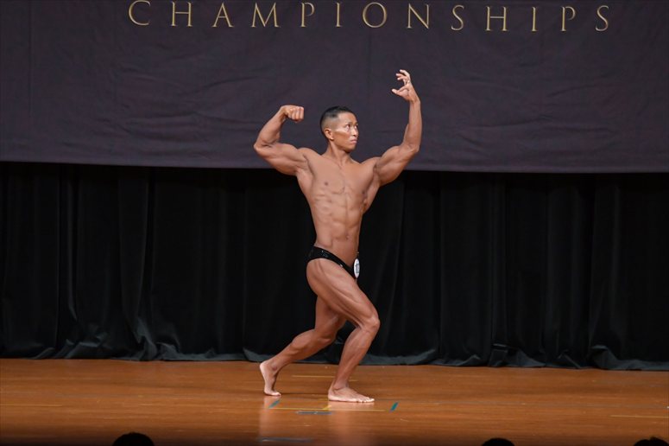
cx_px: 334
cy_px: 223
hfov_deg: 8.1
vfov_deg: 5.4
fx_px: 4736
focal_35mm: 255
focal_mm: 170
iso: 4000
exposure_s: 1/400
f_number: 5.6
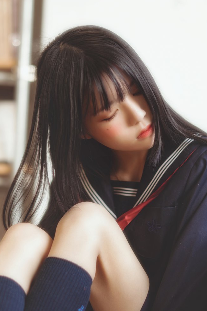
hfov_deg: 14.9
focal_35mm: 92
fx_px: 793
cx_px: 91
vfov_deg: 21.8
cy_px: 253
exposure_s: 1/100
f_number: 1.4
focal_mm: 50
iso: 160
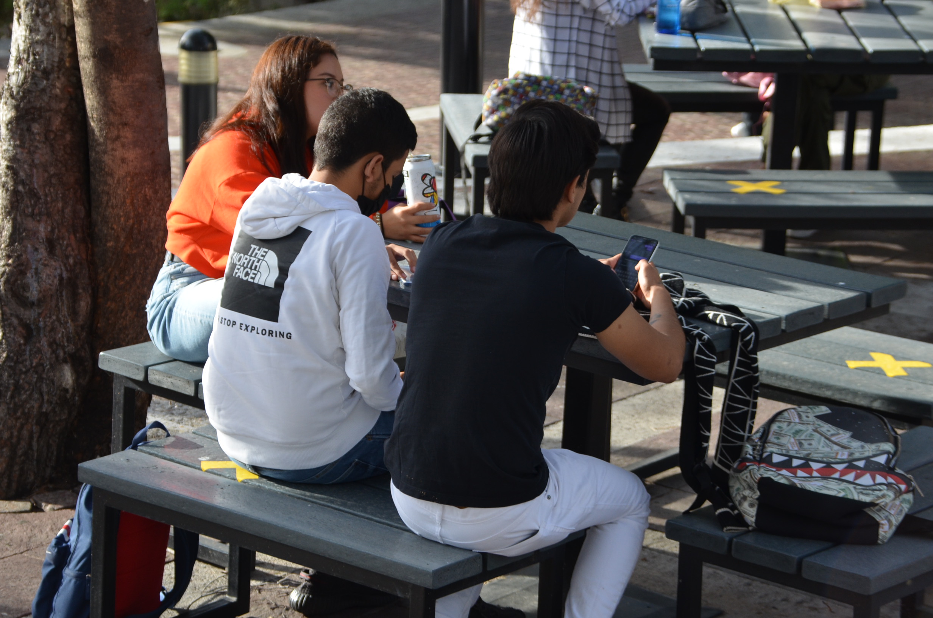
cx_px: 466
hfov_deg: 16.7
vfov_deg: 11.1
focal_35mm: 123
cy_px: 309
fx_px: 3181
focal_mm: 82
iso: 400
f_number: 5.6
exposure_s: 1/400
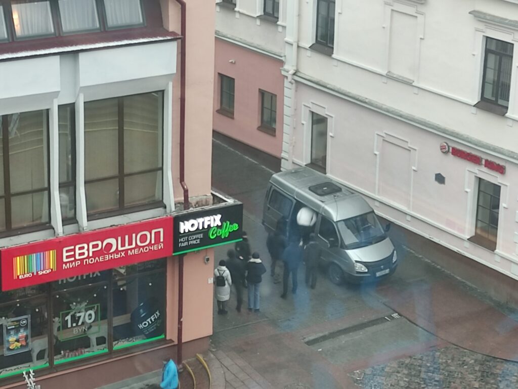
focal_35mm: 25
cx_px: 259
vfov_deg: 54.9
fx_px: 374
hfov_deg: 69.4
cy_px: 194
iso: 195
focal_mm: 5.43
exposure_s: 1/50
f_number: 1.89
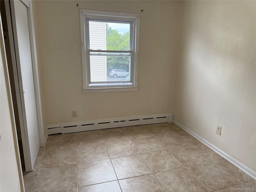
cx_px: 128
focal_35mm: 24
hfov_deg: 71.6
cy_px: 96
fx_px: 177
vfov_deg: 56.8
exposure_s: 1/239
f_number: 1.78
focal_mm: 6.76
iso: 125
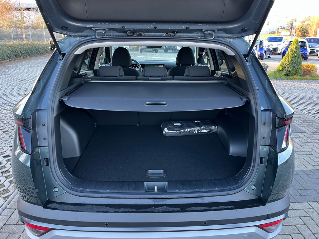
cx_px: 160
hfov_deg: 67.3
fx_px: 240
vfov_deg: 53.1
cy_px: 120
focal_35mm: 26
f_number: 1.6
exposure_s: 1/98
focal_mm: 5.1
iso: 125
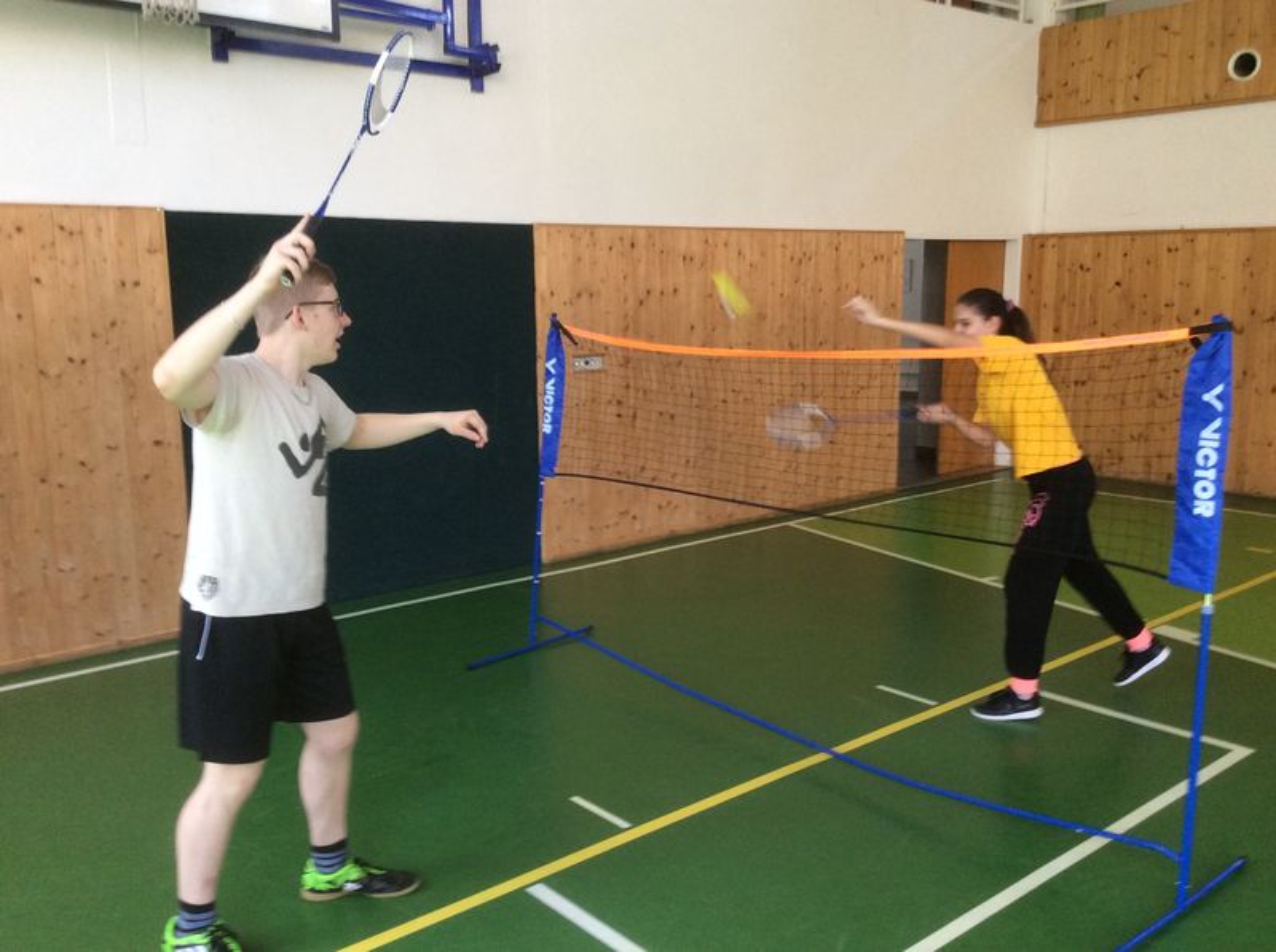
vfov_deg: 44.0
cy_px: 476
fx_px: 1177
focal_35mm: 32
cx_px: 638
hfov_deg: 56.9
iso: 80
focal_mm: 3.3
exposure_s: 1/25
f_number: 2.4
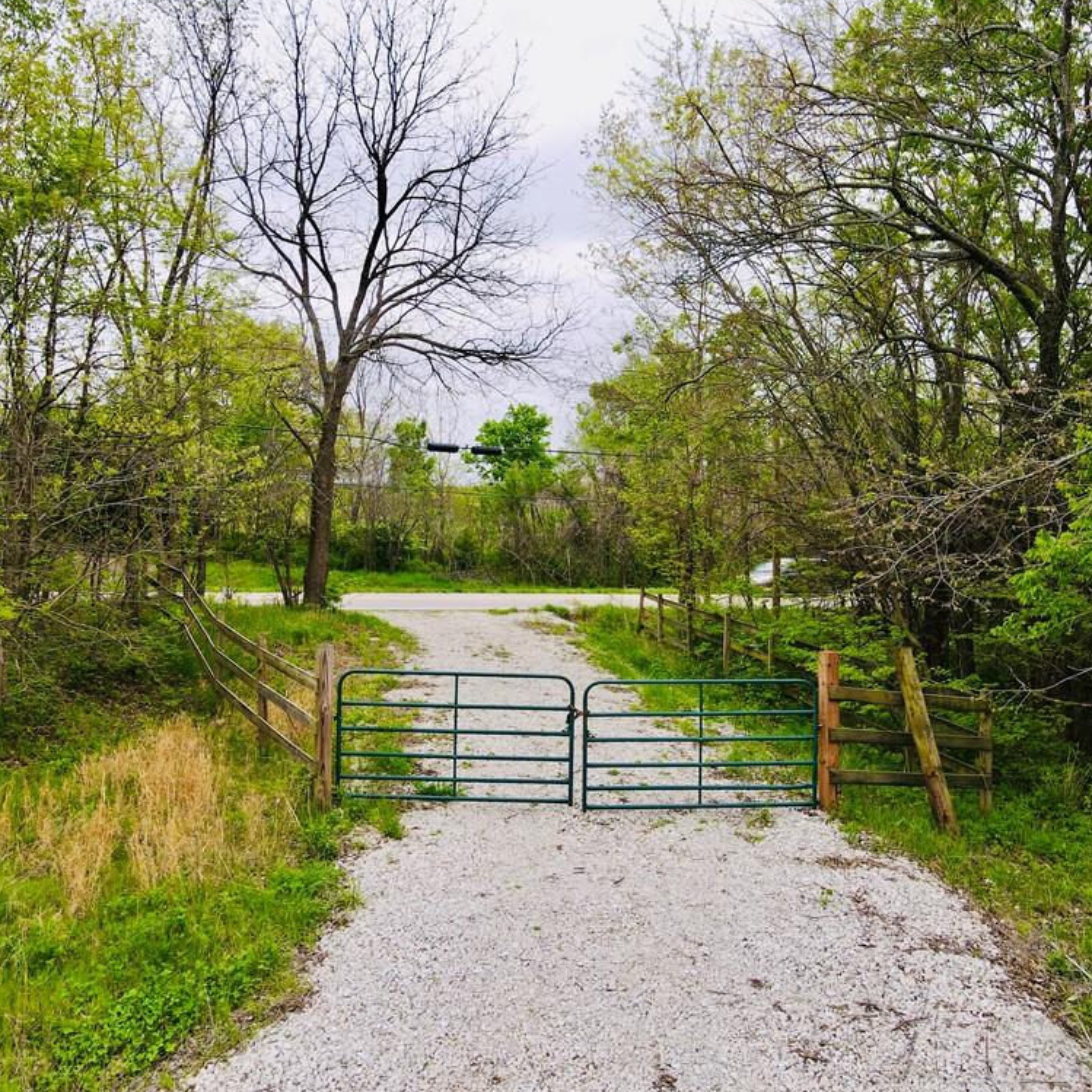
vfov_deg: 55.6
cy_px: 539
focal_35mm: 29
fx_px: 1035
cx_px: 518
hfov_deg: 55.6
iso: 100
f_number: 2.8
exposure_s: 1/40
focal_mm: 4.5
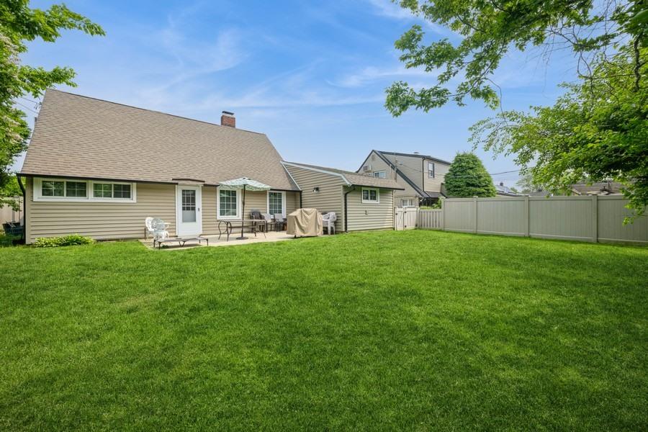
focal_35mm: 14
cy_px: 216
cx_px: 324
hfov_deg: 104.3
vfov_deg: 81.2
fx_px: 252
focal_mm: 14
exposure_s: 1/400
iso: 400
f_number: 11
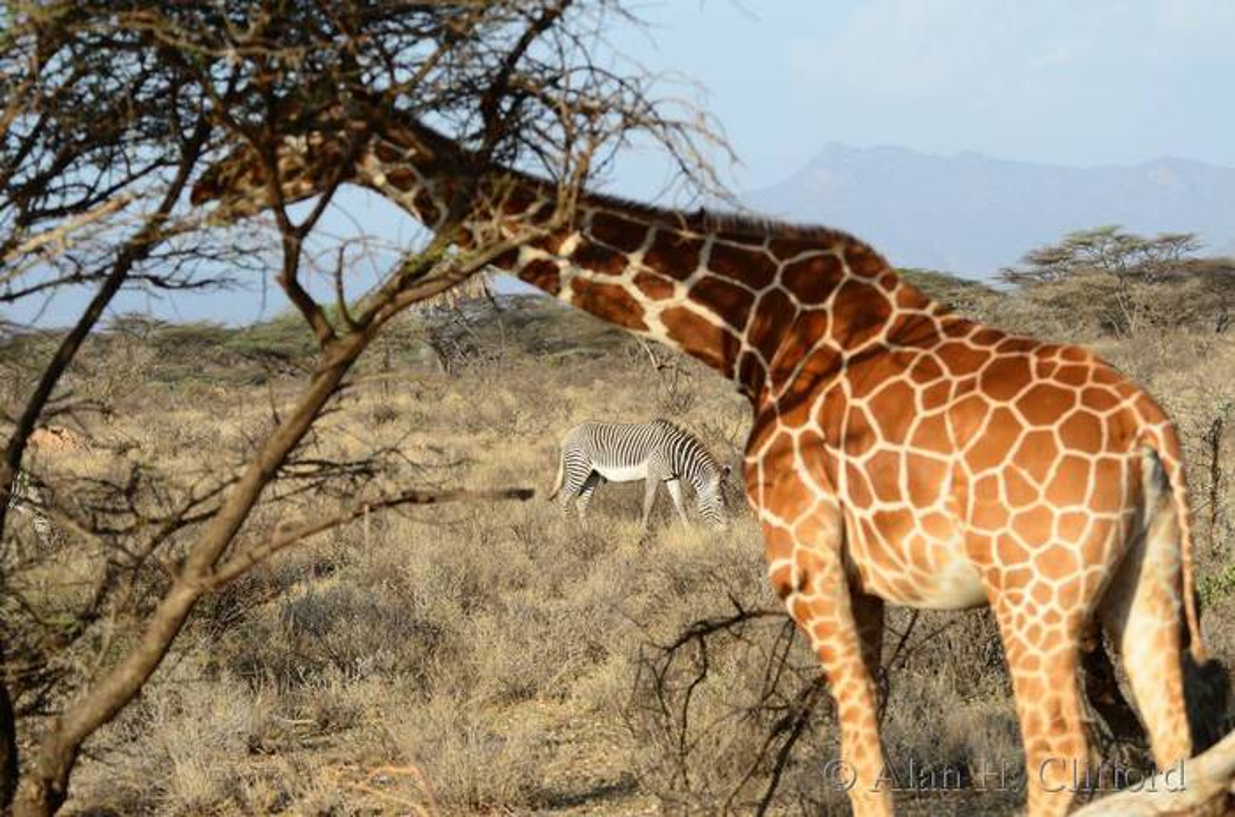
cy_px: 408
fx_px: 6673
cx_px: 618
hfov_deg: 10.6
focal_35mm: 195
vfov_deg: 7.0
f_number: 5.6
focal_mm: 130
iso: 200
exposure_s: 1/500
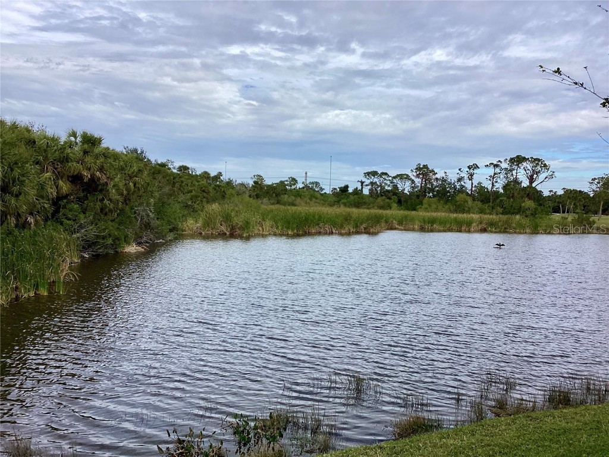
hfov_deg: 58.4
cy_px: 228
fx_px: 545
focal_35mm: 31
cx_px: 304
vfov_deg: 45.4
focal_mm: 3.3
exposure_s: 1/1597
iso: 25
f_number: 2.4
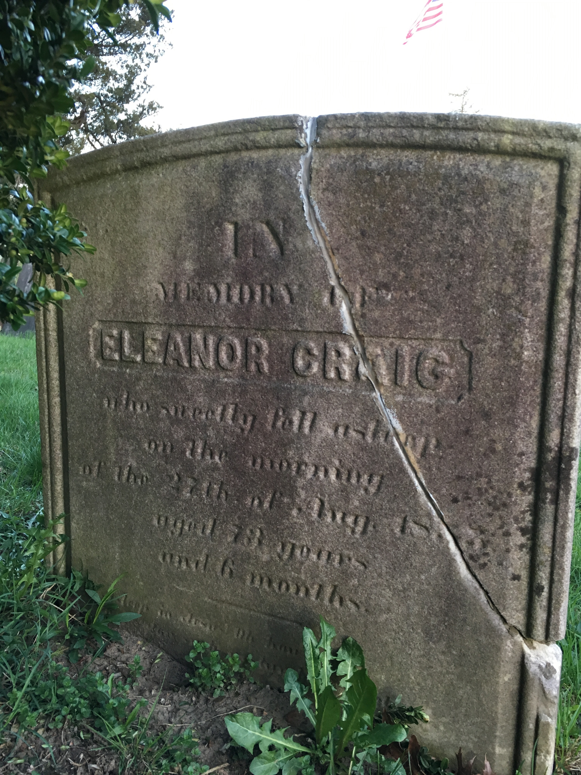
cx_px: 290
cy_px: 388
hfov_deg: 48.2
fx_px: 649
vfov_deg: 61.7
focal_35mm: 29
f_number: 2.2
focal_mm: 4.15
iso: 80
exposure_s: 1/30
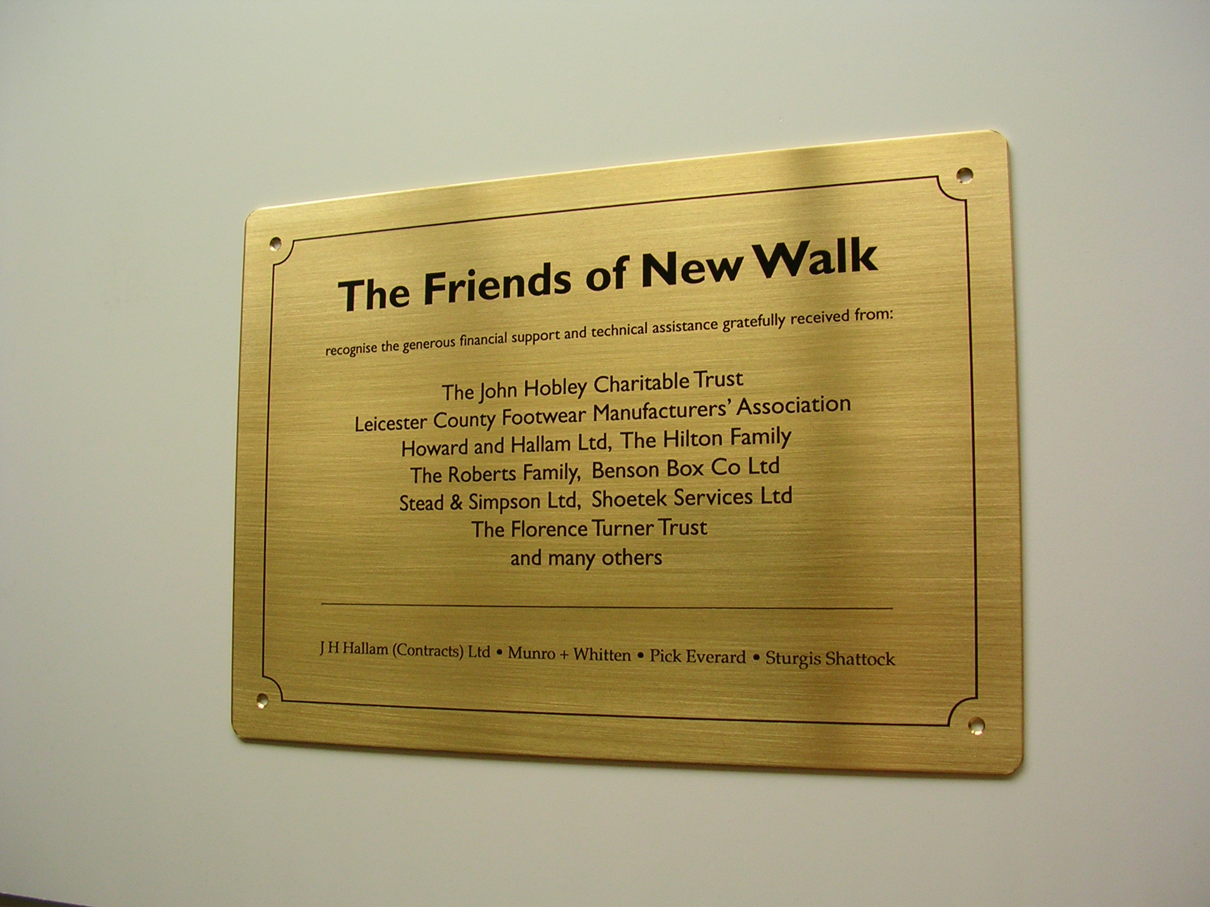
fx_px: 1328
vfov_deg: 37.7
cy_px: 454
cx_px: 605
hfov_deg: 49.0
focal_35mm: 38
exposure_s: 1/52.8
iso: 50
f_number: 2.8
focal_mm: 5.8
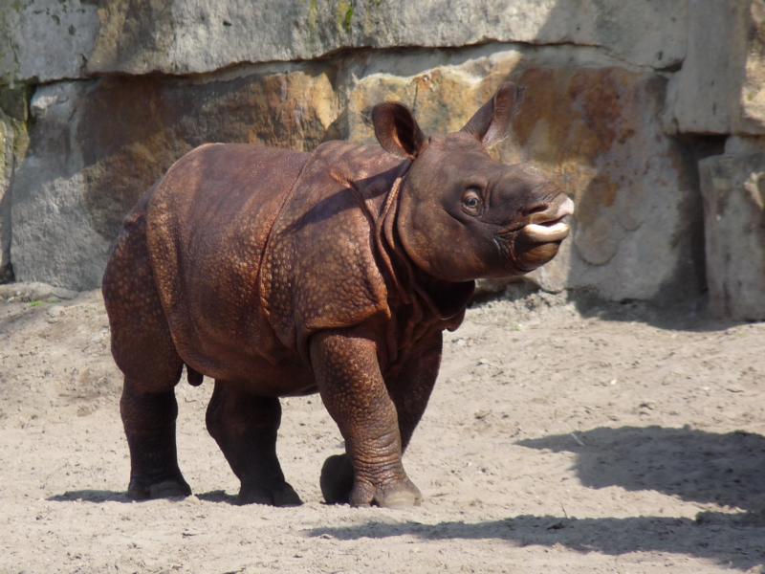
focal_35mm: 620
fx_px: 13702
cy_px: 287
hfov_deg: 3.2
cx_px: 382
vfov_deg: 2.4
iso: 100
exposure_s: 1/250
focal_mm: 78.2
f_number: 5
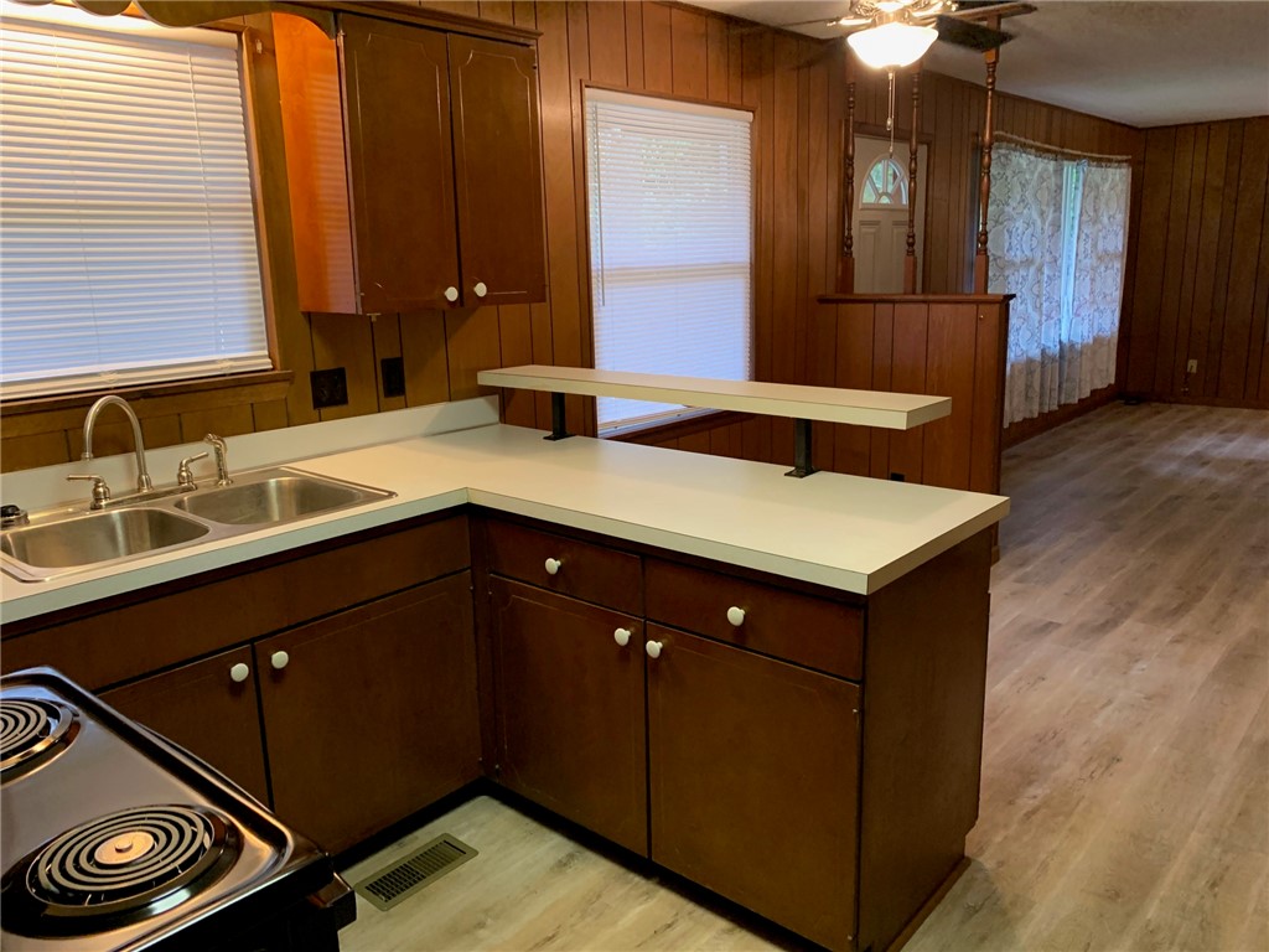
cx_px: 634
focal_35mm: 26
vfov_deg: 53.1
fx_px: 953
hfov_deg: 67.3
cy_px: 476
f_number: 1.8
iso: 250
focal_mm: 4.25
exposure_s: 1/40
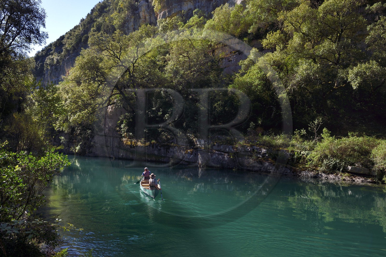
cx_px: 193
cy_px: 128
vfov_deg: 53.1
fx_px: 257
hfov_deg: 73.8
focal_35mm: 24
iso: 400
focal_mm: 24
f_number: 9
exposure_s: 1/250
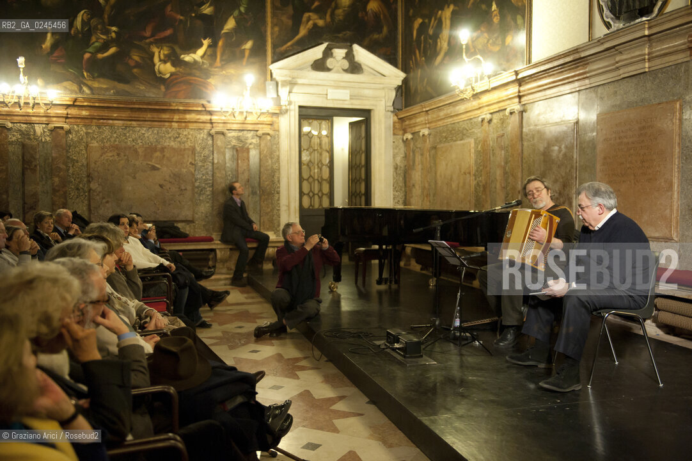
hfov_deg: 58.7
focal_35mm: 32
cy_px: 230
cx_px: 346
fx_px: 615
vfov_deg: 41.1
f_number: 2.8
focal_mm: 32
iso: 3200
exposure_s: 1/125
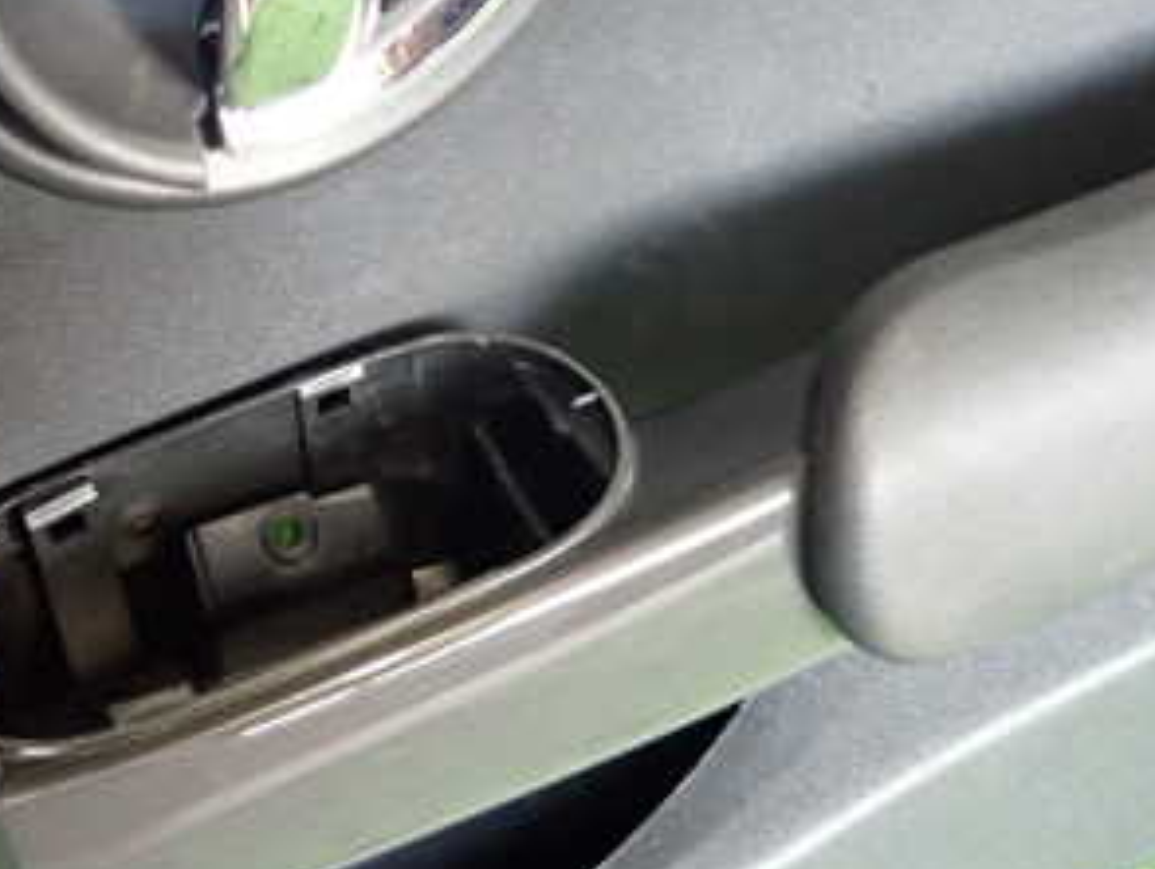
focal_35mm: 51
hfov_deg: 35.3
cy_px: 299
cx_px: 114
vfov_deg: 28.4
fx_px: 1703
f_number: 2
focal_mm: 4.5
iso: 500
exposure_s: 1/30
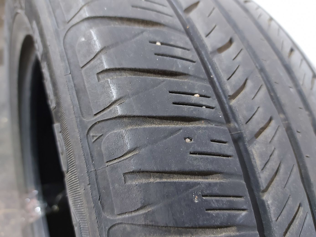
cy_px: 118
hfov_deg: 71.6
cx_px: 158
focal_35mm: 24
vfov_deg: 56.8
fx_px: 219
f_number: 1.8
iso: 250
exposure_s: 1/25
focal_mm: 5.23
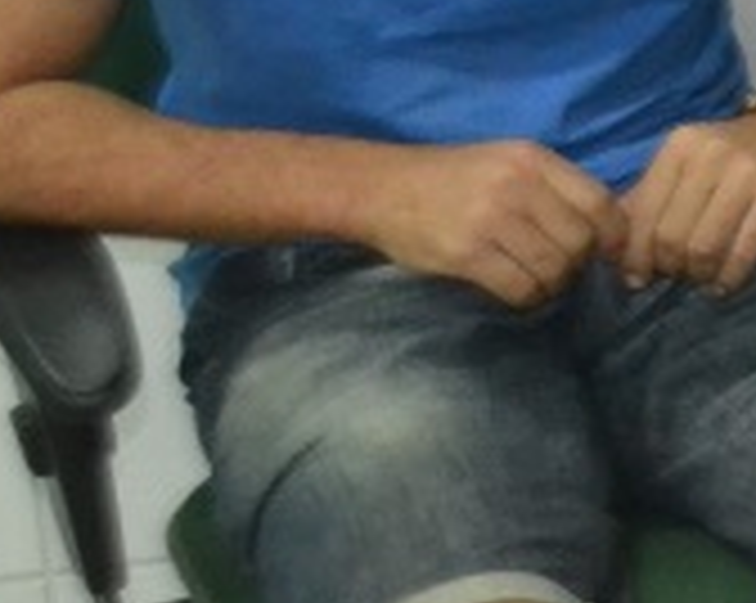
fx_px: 4202
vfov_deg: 8.2
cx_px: 1732
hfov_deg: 9.3
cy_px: 20
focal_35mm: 188
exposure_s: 1/60
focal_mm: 28
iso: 3200
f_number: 4
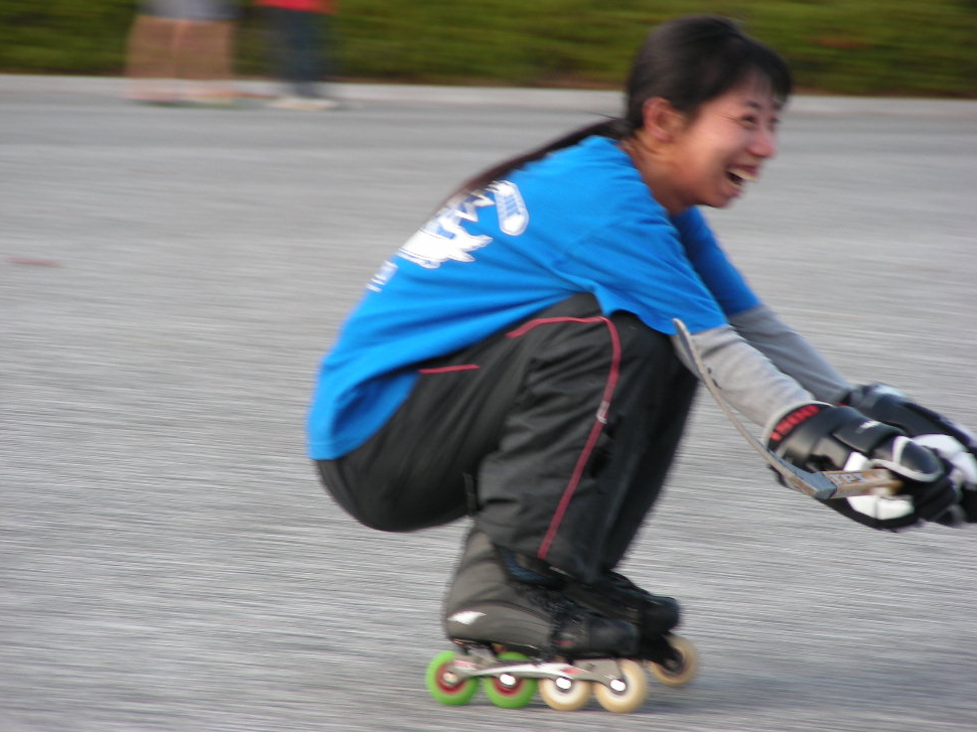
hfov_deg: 7.0
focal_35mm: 284
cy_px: 363
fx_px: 8014
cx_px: 479
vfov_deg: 5.2
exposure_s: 1/64.5
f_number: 3.5
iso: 50
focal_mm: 44.8
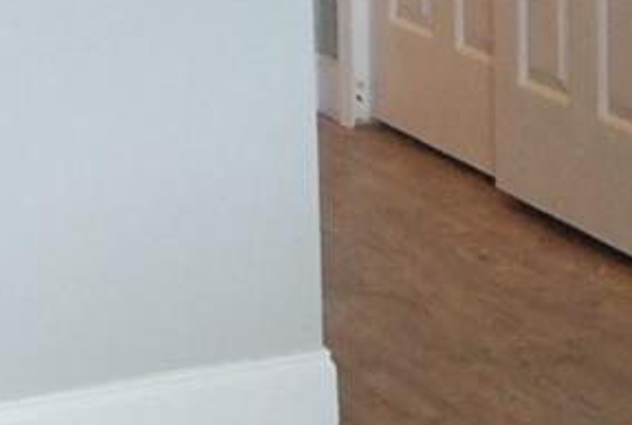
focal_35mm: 159
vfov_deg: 8.5
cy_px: -190
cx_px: 566
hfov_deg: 12.8
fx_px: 2795
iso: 1600
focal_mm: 19
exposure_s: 1/125
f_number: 5.6
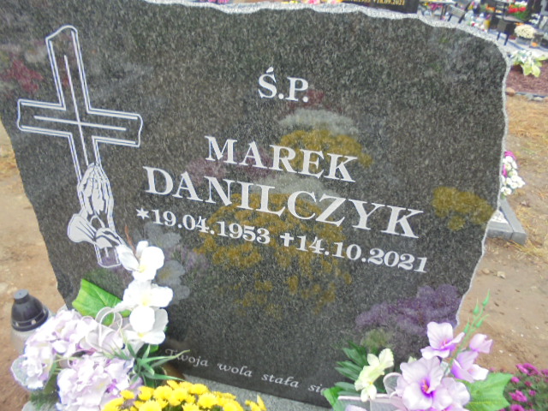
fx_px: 412
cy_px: 206
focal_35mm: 26
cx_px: 274
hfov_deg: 67.3
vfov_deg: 53.1
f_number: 3.5
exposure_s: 1/60
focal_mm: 4.6
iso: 100
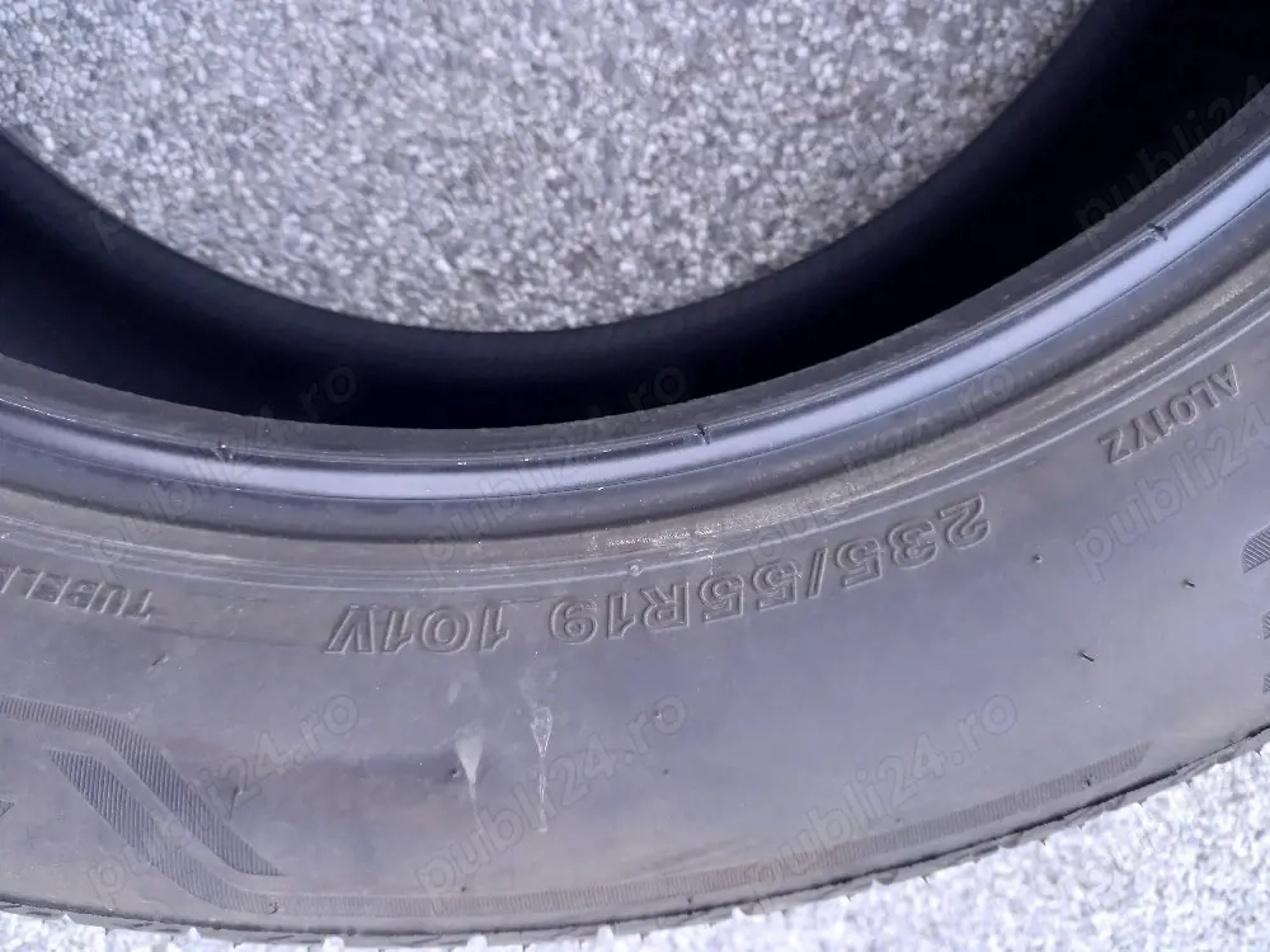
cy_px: 476
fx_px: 917
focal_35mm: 25
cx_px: 635
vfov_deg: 54.9
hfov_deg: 69.4
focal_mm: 4.6
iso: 160
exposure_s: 1/50
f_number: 2
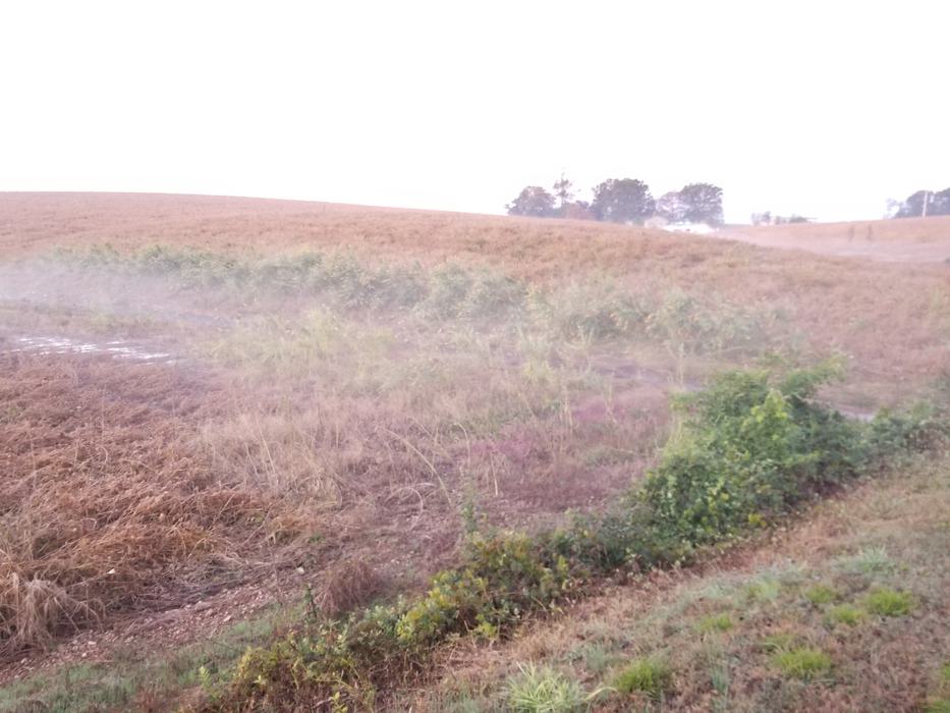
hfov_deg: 67.3
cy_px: 356
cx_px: 475
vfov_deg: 53.1
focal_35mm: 26
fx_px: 714
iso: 200
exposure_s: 1/20
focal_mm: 4.25
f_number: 1.7
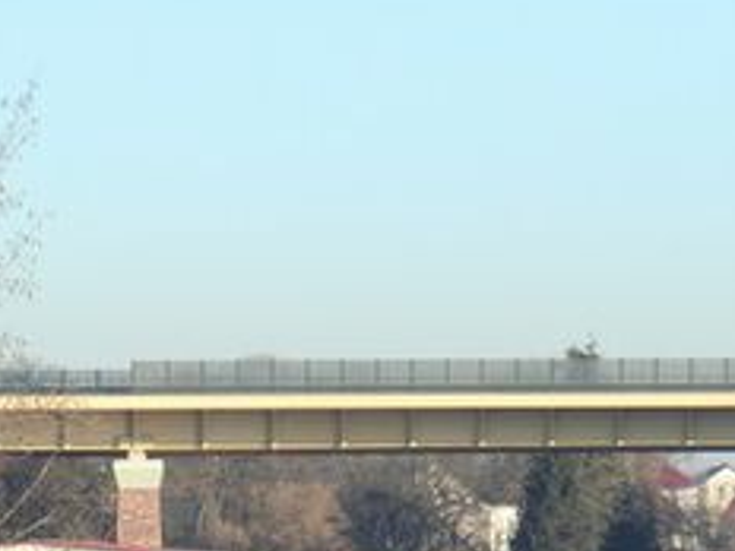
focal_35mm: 387
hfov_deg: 5.1
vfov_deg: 3.8
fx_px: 8217
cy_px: 714
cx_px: 523
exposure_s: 1/200
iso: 64
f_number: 4.6
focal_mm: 25.9
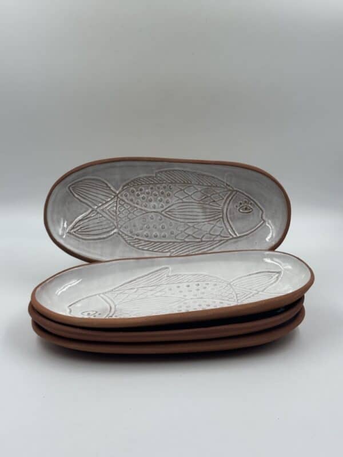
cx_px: 172
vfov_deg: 39.7
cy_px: 228
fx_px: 634
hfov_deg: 30.3
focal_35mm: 48
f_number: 1.78
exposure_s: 1/580
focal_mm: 6.86
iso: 64
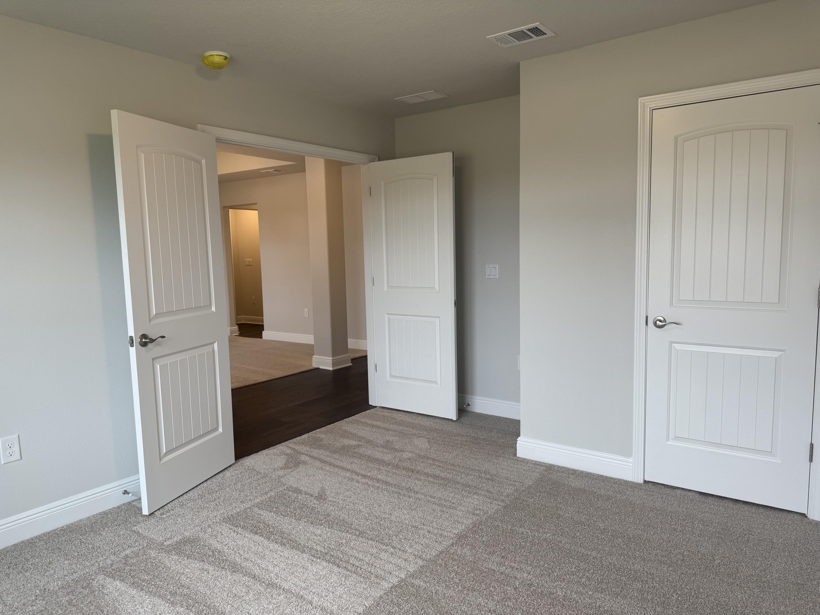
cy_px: 308
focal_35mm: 24
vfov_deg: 56.8
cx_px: 410
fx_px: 569
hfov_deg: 71.6
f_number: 1.78
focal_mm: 6.76
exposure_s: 1/120
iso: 80
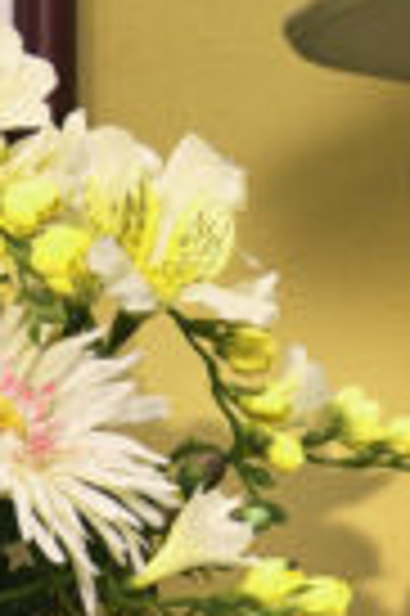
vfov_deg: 8.5
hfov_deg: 5.9
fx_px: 3853
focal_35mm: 225
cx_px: -498
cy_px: 1398
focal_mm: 30
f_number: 3.5
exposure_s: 1/250
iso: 250
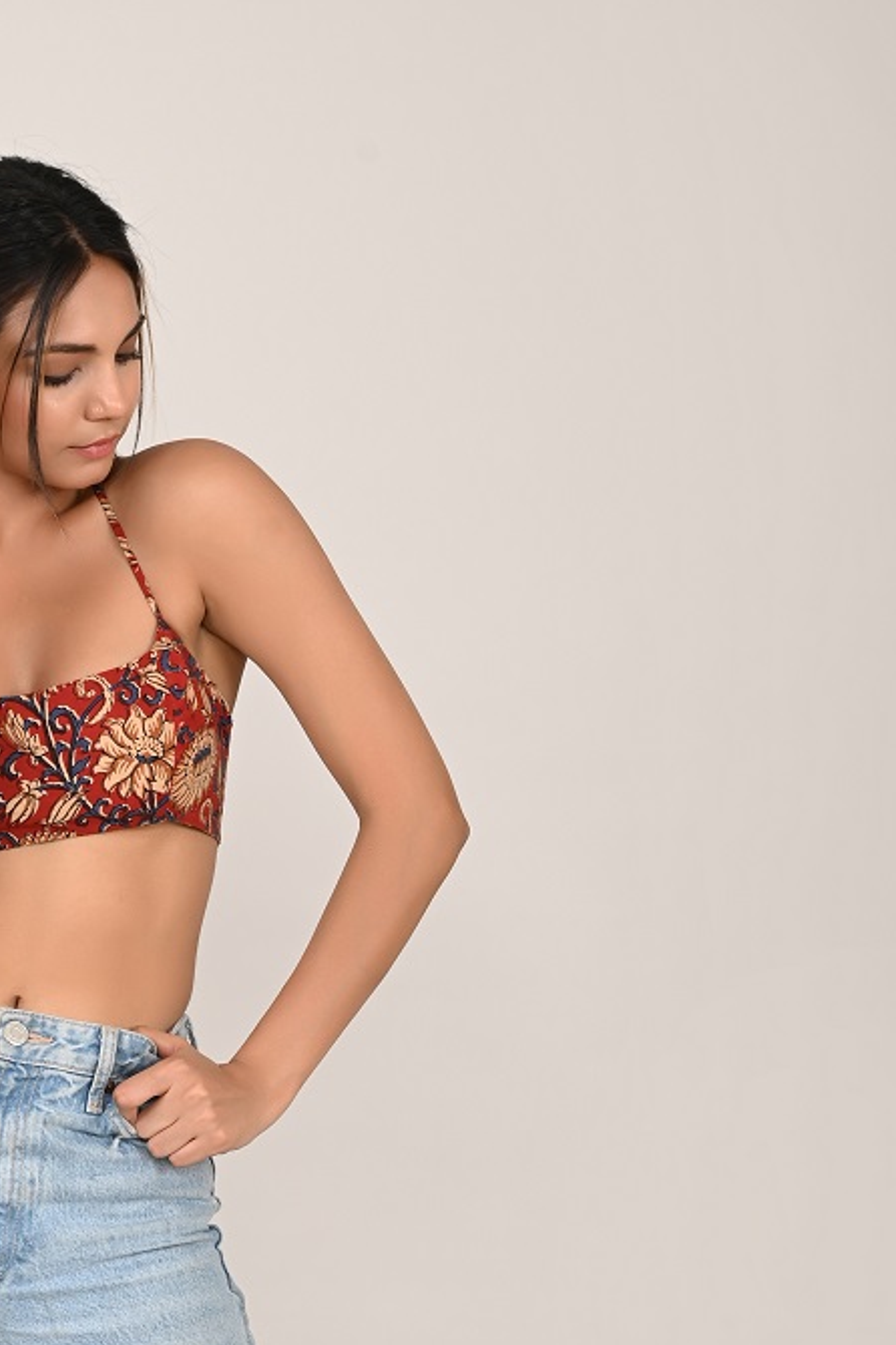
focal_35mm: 105
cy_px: 1313
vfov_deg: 19.0
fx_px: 3920
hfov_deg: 12.9
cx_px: 48
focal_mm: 52
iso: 200
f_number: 9
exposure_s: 1/200
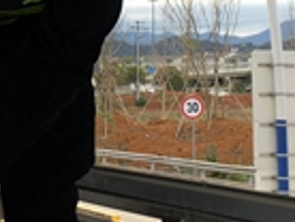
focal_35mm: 105
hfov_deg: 18.2
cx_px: -4
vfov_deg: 13.9
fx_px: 896
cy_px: -14
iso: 25
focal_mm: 4.15
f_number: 2.2
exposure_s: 1/125
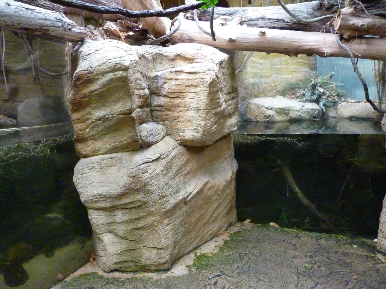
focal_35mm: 25
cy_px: 144
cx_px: 193
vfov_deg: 54.9
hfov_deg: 69.4
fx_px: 279
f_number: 3.3
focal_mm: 4.1
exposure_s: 1/60
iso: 800
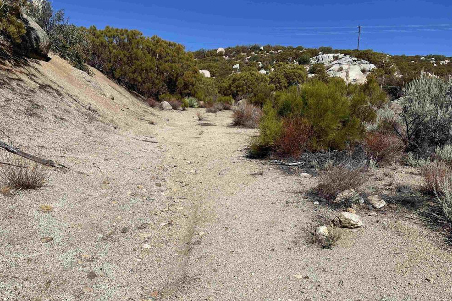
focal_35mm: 27
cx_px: 218
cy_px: 167
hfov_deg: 67.4
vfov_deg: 47.8
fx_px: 339
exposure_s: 1/6993
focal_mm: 5.1
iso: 32
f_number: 1.6
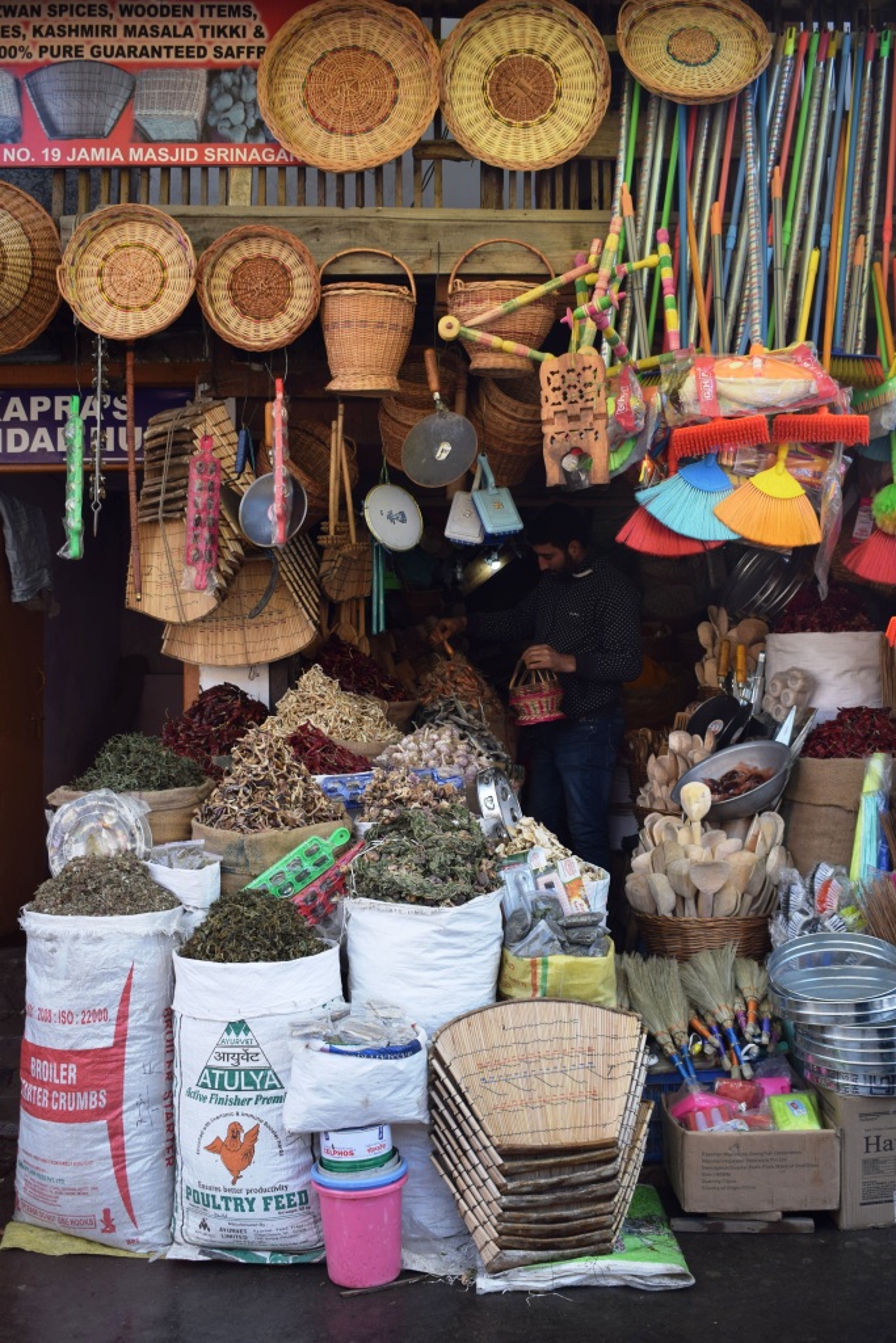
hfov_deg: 34.2
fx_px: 1455
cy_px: 672
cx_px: 448
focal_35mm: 39
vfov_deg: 49.5
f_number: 5.6
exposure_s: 1/125
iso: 100
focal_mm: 26
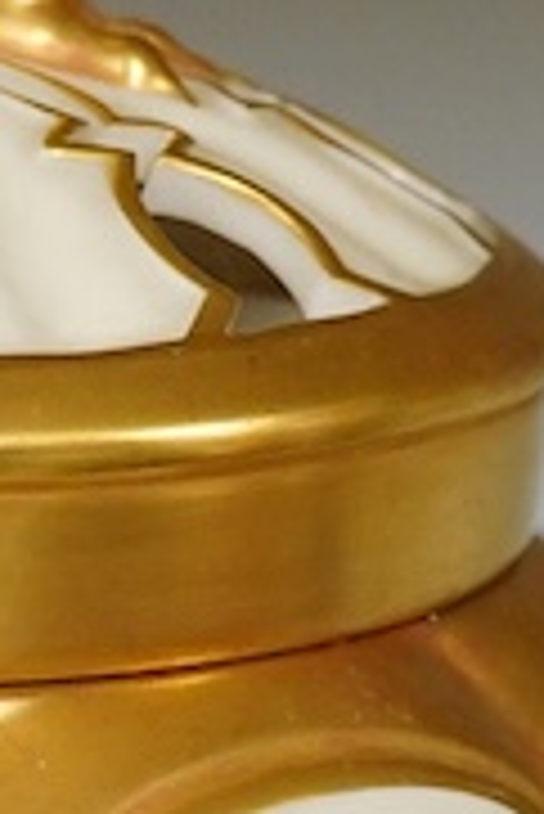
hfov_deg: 4.9
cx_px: -333
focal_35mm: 279
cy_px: 978
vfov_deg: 7.3
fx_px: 6311
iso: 2500
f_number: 7.1
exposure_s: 1/160
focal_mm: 30
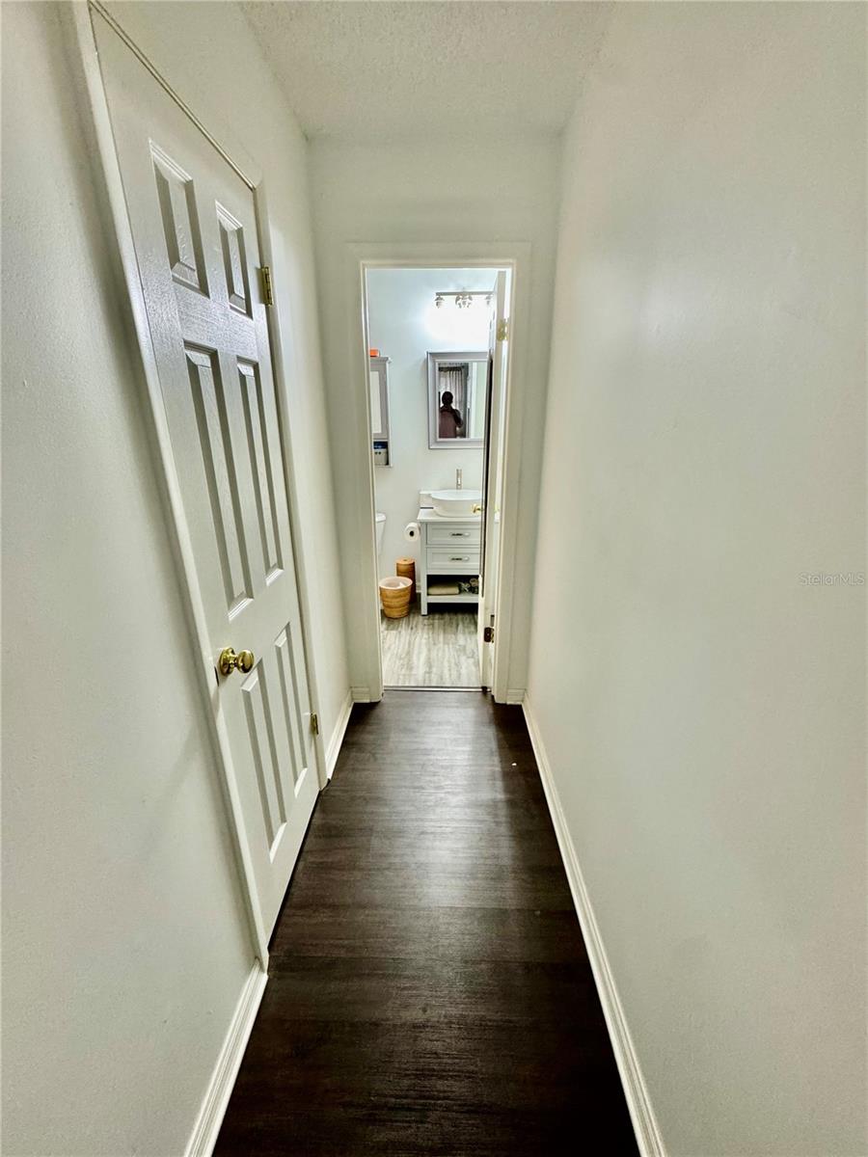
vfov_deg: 102.1
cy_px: 578
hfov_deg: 85.7
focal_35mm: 14
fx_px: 468
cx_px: 434
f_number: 2.2
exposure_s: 1/60
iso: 200
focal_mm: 2.22
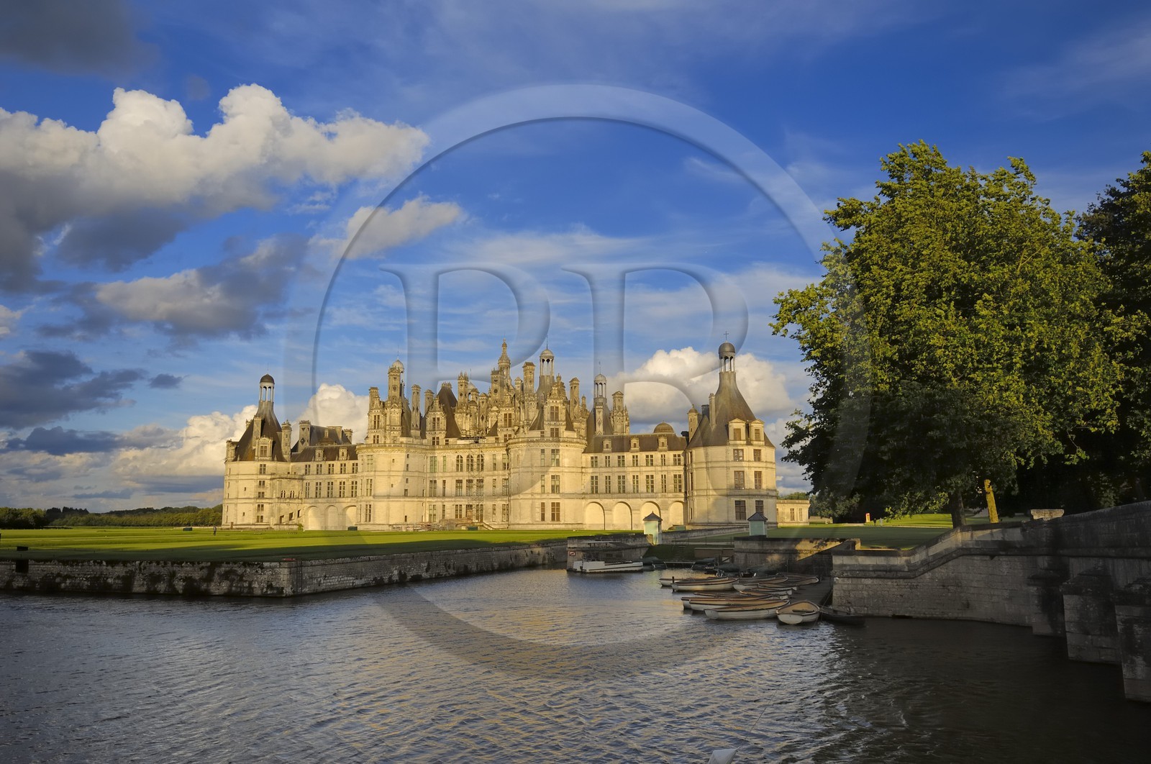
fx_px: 814
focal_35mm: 26
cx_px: 576
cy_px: 382
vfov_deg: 50.3
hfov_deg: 70.5
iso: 100
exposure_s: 1/125
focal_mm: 17
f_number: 11
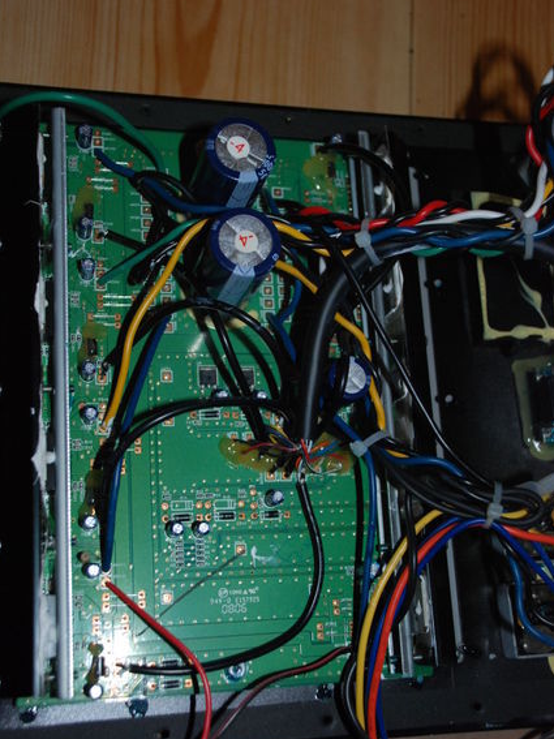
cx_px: 278
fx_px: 1079
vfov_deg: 37.8
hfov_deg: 28.8
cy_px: 396
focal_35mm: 51
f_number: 5
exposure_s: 1/60
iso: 800
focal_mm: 31
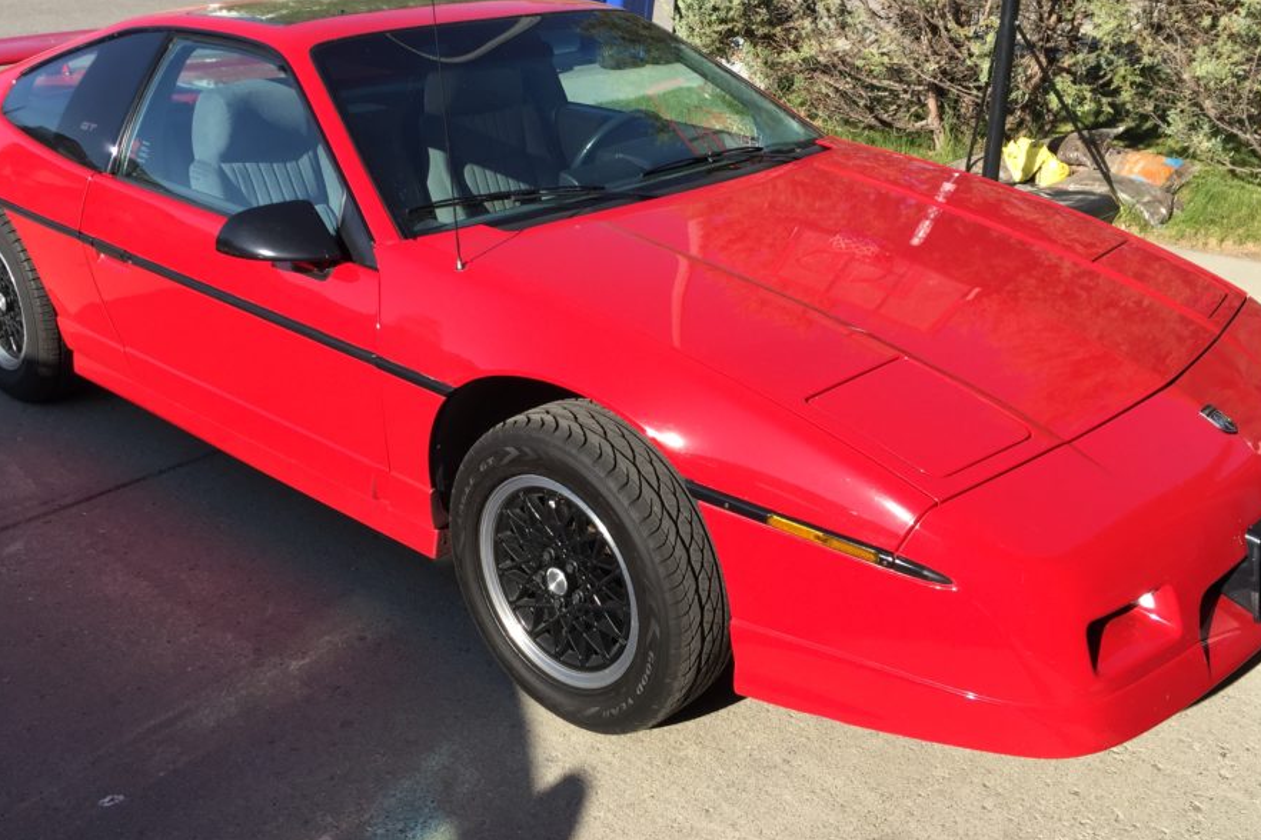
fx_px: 1226
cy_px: 341
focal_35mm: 35
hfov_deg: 54.4
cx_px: 635
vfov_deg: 37.7
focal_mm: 4.15
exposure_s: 1/775
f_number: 2.2
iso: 32
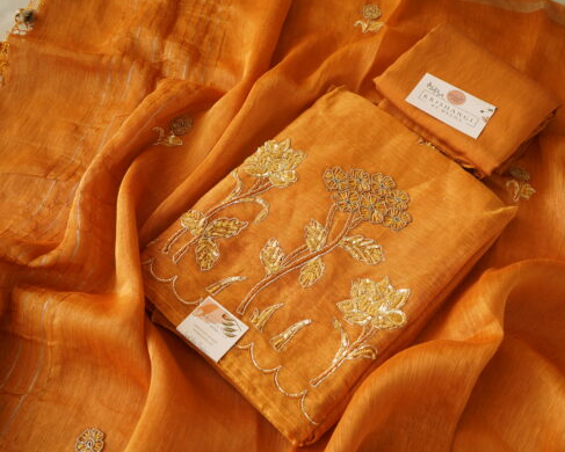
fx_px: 619
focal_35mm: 37
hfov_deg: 48.9
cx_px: 329
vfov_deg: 40.2
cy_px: 228
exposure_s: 1/100
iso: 400
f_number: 6.3
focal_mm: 32
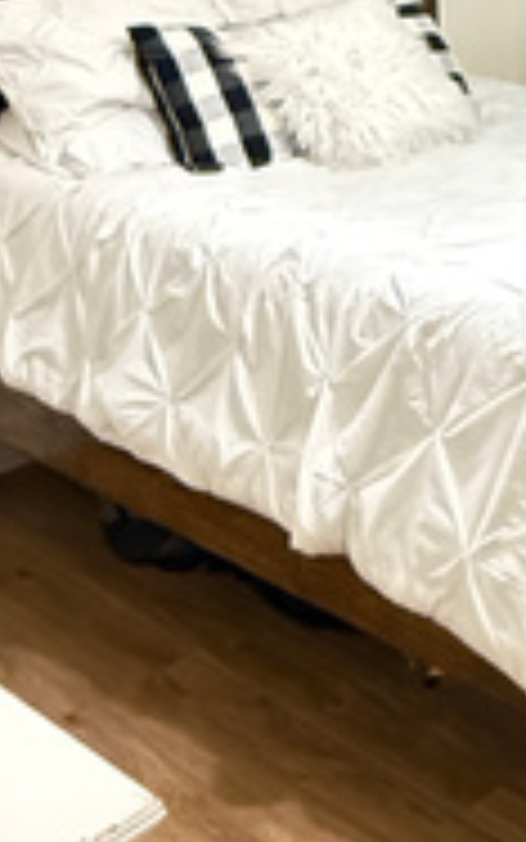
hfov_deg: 19.8
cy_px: 27
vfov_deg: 31.3
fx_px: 1398
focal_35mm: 61
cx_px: 661
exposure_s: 1/60
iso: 1250
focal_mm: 2.22
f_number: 2.2
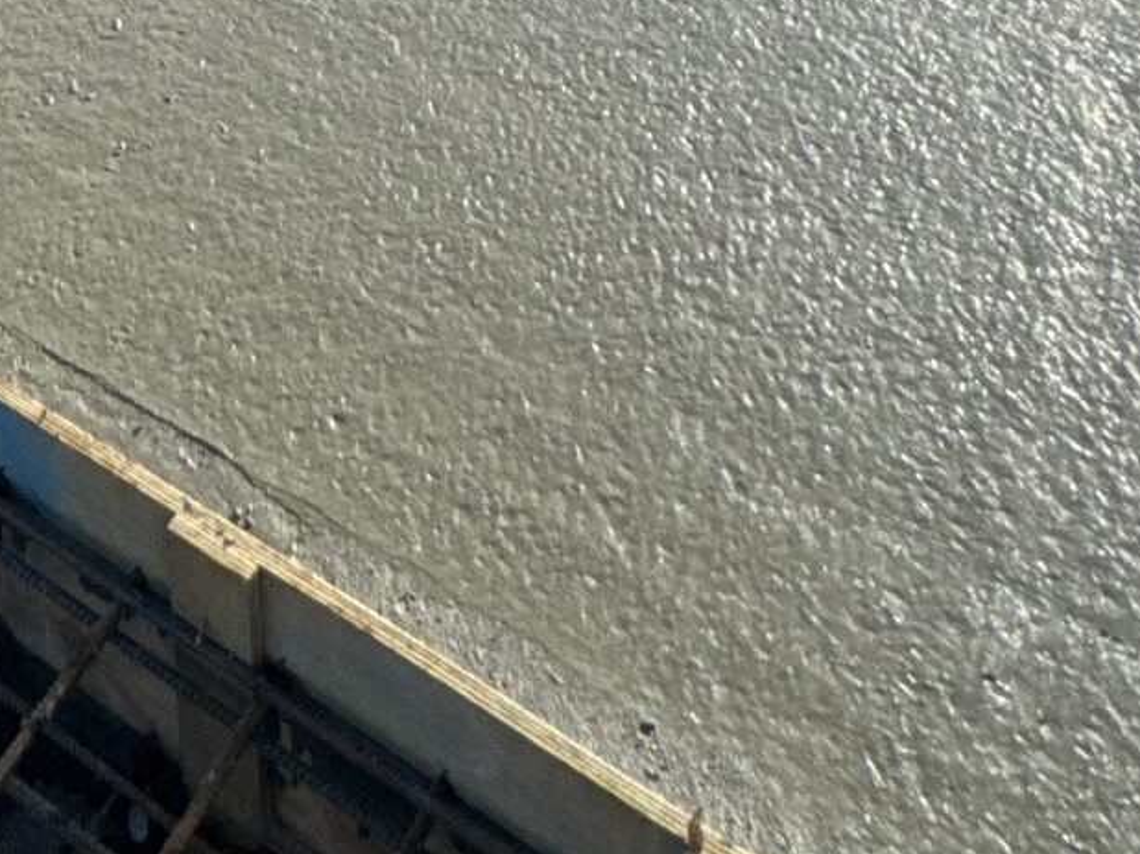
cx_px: -42
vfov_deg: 16.4
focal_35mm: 58
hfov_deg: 30.5
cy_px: -1016
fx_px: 1909
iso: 50
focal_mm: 2.22
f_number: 2.2
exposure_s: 1/1299
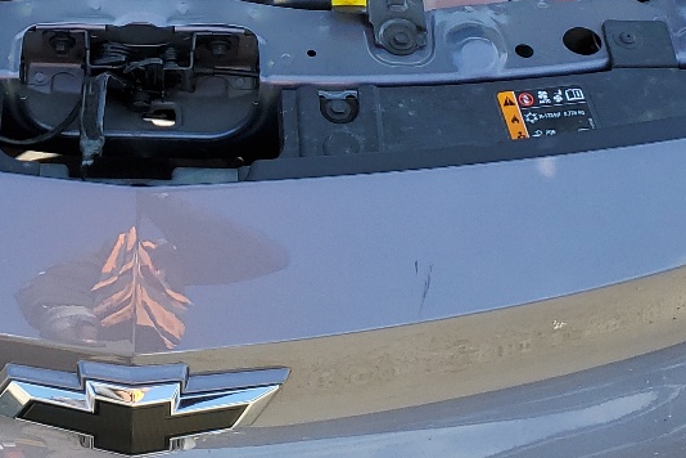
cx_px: 104
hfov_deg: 24.5
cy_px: 51
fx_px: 1543
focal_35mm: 81
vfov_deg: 16.6
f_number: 1.5
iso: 50
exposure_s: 1/769
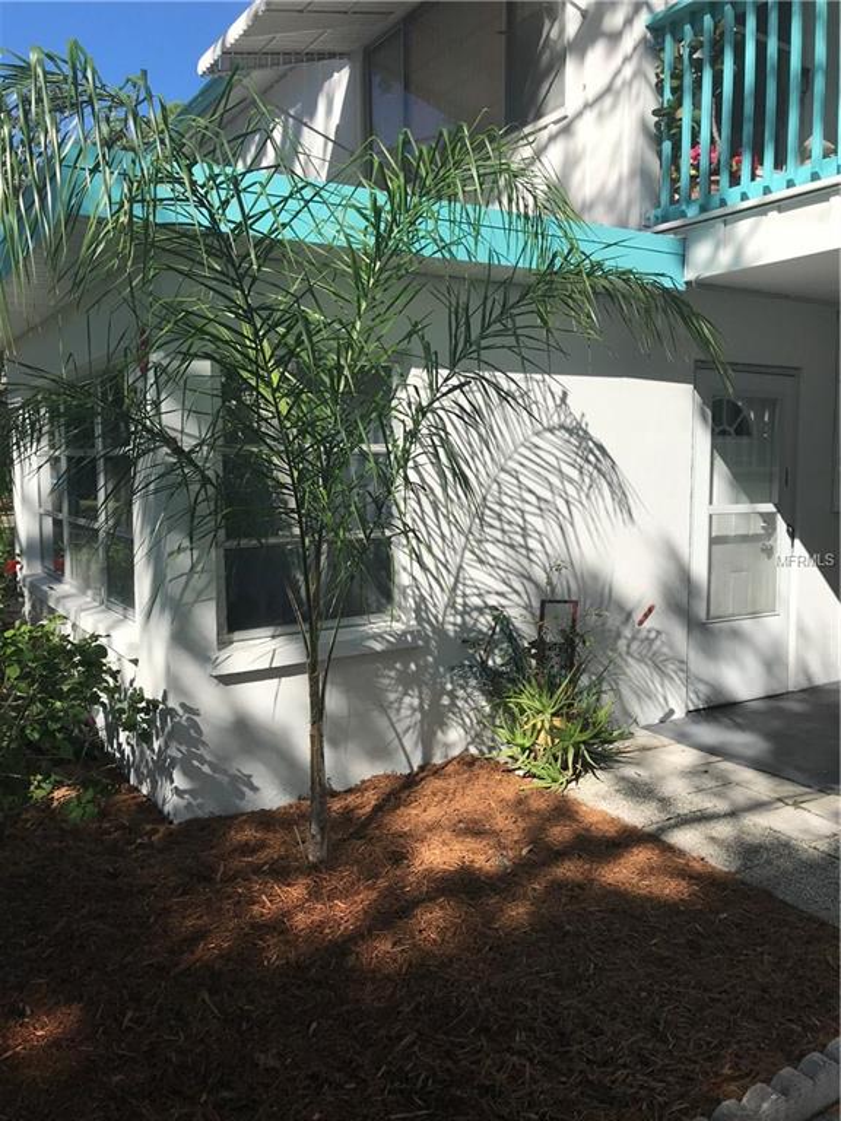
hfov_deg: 49.7
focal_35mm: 28
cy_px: 560
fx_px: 907
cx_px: 420
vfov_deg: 63.4
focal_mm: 3.99
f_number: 1.8
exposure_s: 1/2457
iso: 20
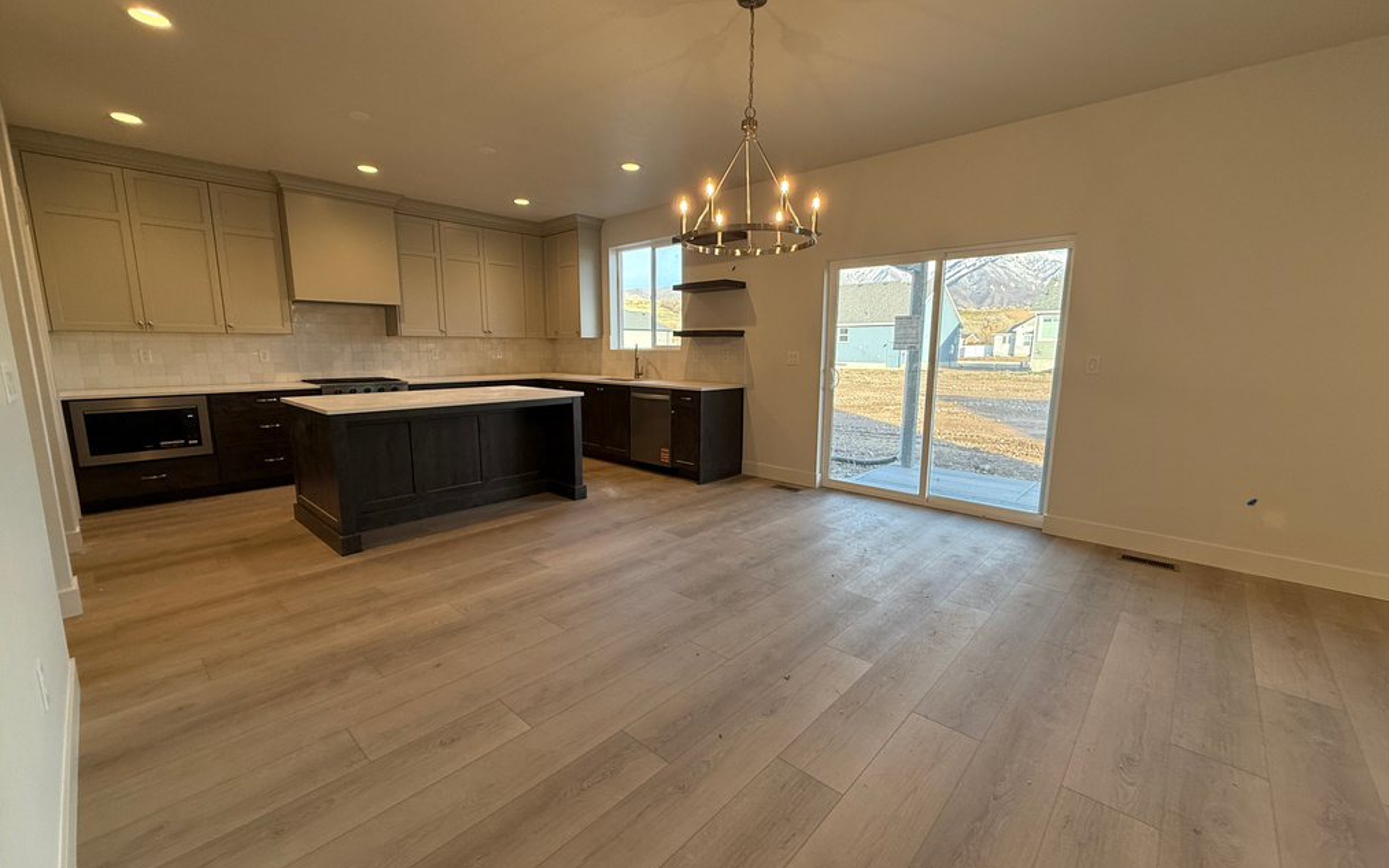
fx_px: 568
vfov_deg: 74.8
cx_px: 691
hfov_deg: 101.5
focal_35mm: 15
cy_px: 437
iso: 100
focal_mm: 2.22
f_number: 2.2
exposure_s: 1/120
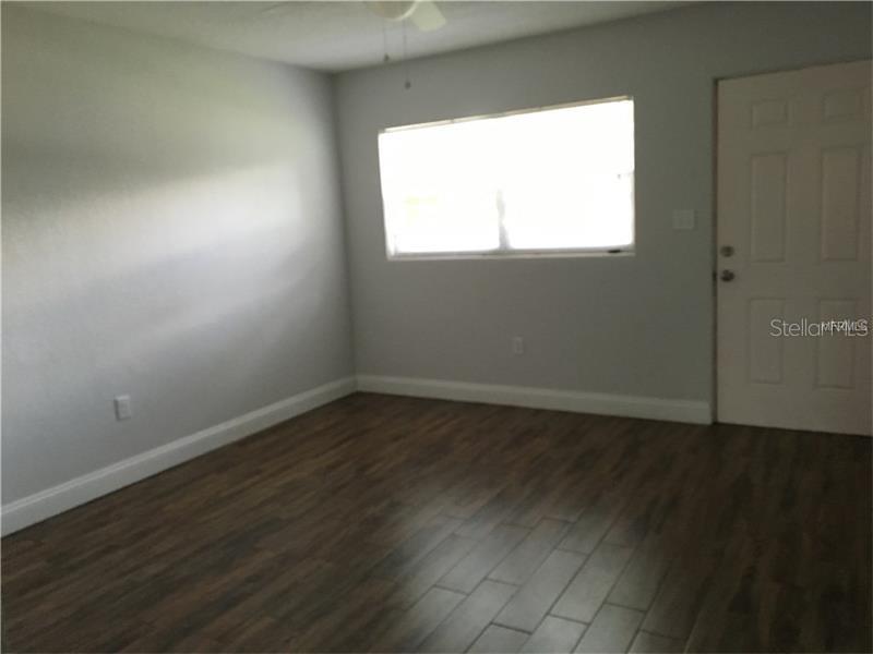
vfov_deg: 48.2
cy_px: 327
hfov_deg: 61.7
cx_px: 436
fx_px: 731
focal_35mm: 29
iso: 160
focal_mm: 4.15
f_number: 2.2
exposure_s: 1/30
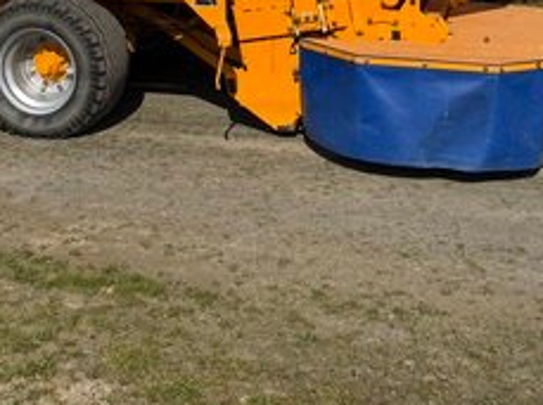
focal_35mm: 63
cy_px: -95
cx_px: 173
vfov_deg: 21.4
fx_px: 987
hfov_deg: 30.5
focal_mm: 6.76
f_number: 1.78
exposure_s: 1/9091
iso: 80
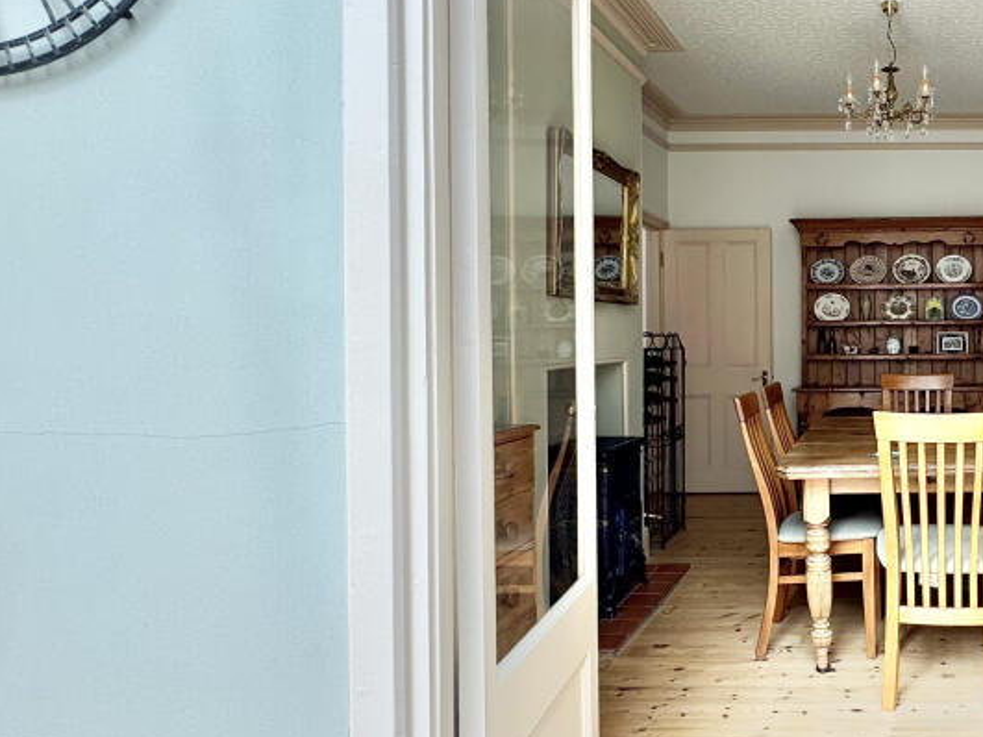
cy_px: 420
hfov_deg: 55.3
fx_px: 767
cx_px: 911
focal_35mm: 27
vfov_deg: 51.2
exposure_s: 1/99
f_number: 2.2
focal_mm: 2.22
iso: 40
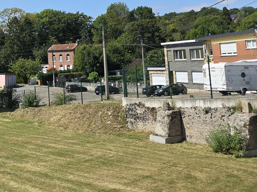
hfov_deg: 32.8
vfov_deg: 26.7
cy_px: 26
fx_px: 393
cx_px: -9
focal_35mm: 53
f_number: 1.7
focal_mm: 6.3
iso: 12
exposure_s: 1/843
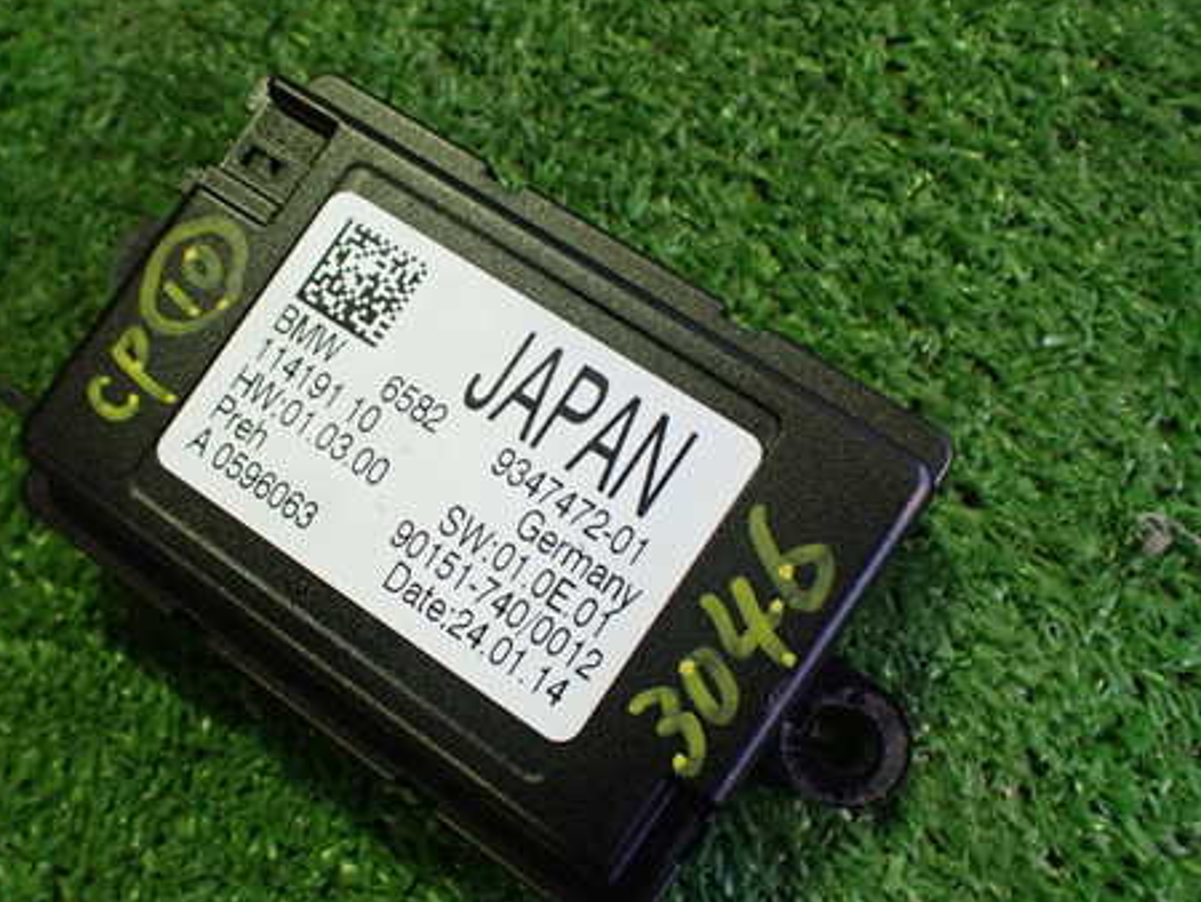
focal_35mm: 40
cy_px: 483
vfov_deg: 36.0
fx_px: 1389
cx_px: 427
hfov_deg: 46.2
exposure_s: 1/100
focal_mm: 5.4
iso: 800
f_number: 2.3
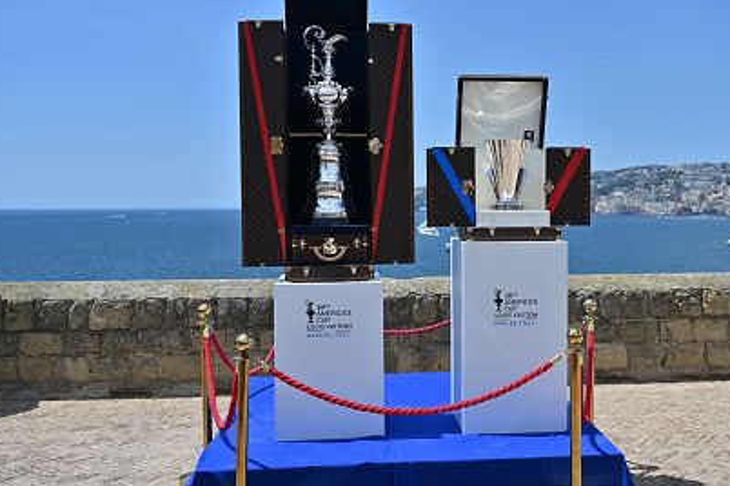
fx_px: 865
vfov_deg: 31.4
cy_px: 217
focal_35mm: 43
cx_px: 452
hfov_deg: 45.4
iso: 32
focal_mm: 33.5
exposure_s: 1/800
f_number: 4.5
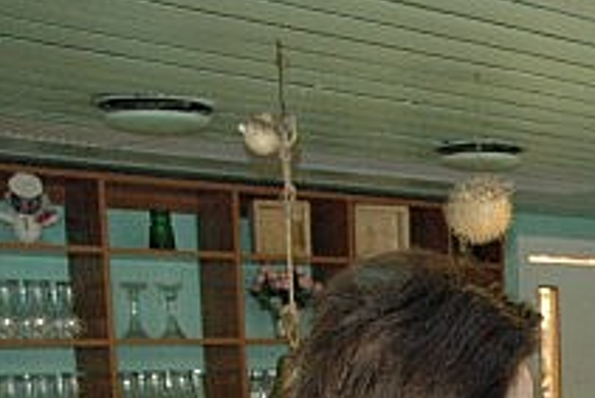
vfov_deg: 16.6
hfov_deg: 23.2
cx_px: 778
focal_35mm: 77
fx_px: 1273
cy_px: 542
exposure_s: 1/60
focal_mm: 18
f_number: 5
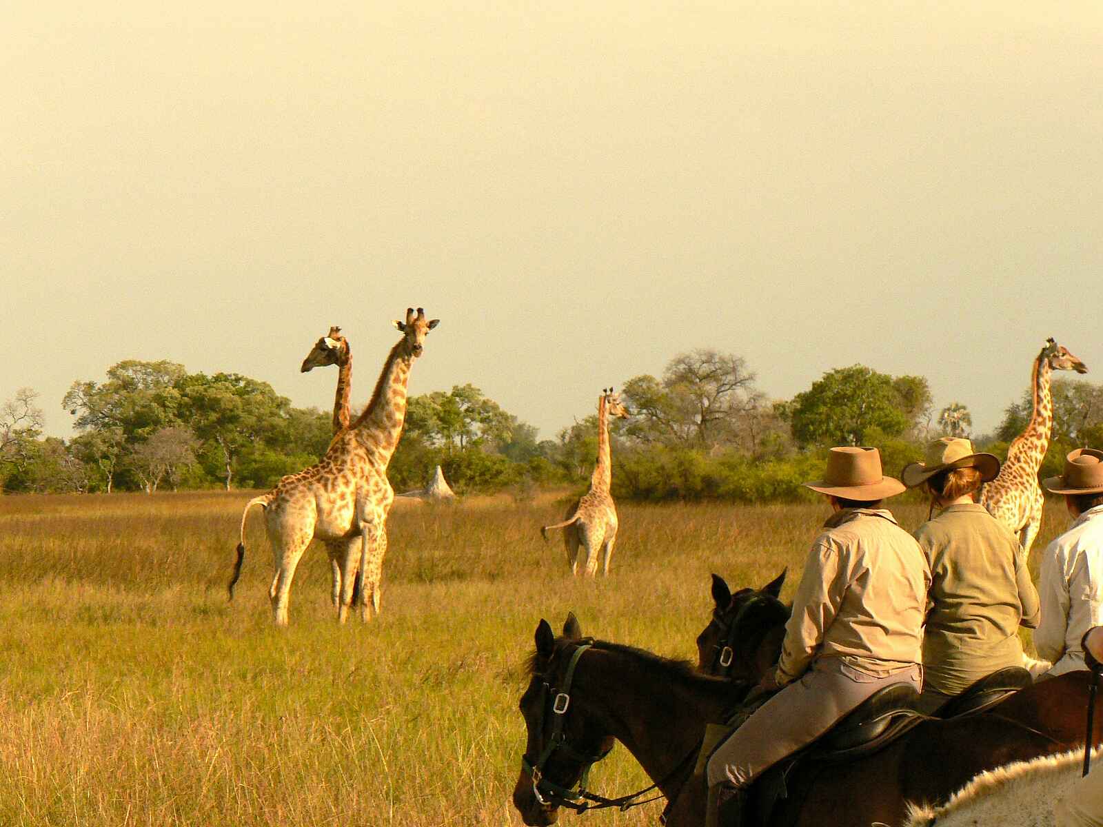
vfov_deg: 7.5
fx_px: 6309
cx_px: 552
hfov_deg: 10.0
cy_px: 414
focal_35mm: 198
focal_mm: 32.9
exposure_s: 1/800
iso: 200
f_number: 5.6
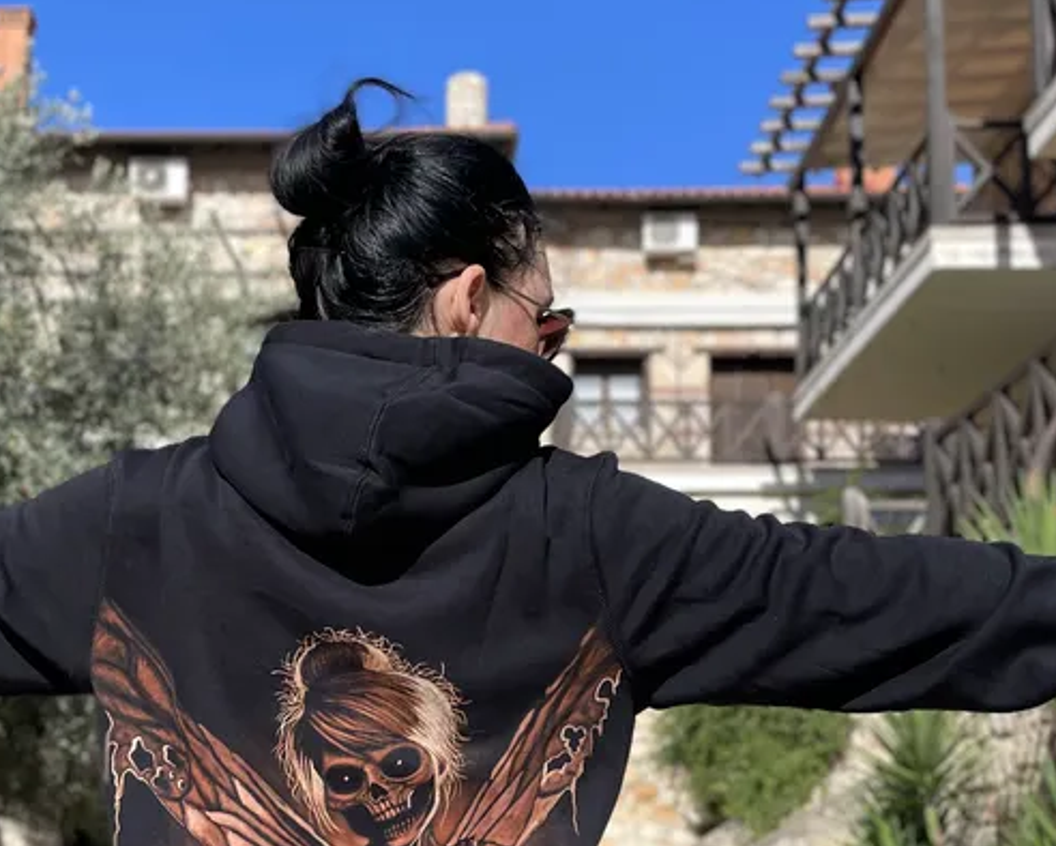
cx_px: 369
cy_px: 606
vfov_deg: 28.8
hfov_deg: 35.7
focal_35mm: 52
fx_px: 1626
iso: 50
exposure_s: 1/3861
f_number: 1.6
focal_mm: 4.2
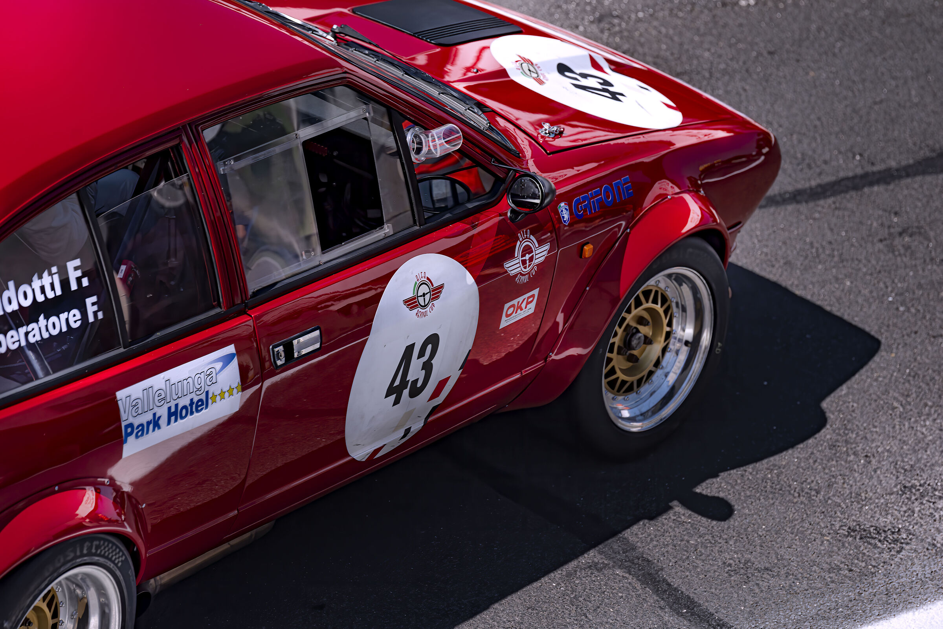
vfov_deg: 6.9
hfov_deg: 10.3
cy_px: 314
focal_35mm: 200
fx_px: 5240
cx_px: 472
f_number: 4.5
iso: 100
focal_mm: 200
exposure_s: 1/1600
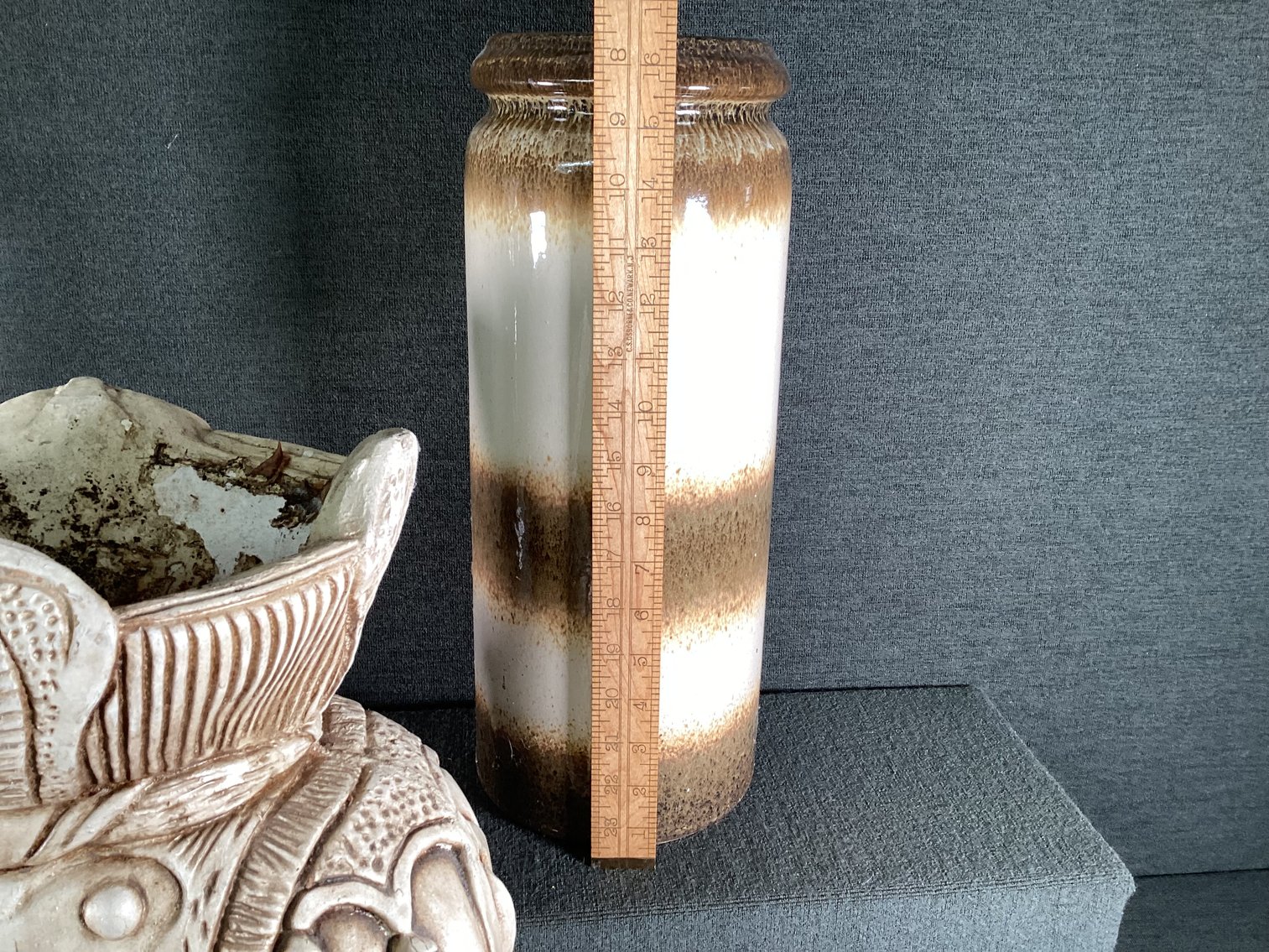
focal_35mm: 31
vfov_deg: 45.4
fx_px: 1137
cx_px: 634
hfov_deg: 58.3
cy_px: 476
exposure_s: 1/60
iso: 80
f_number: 2.4
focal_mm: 3.3
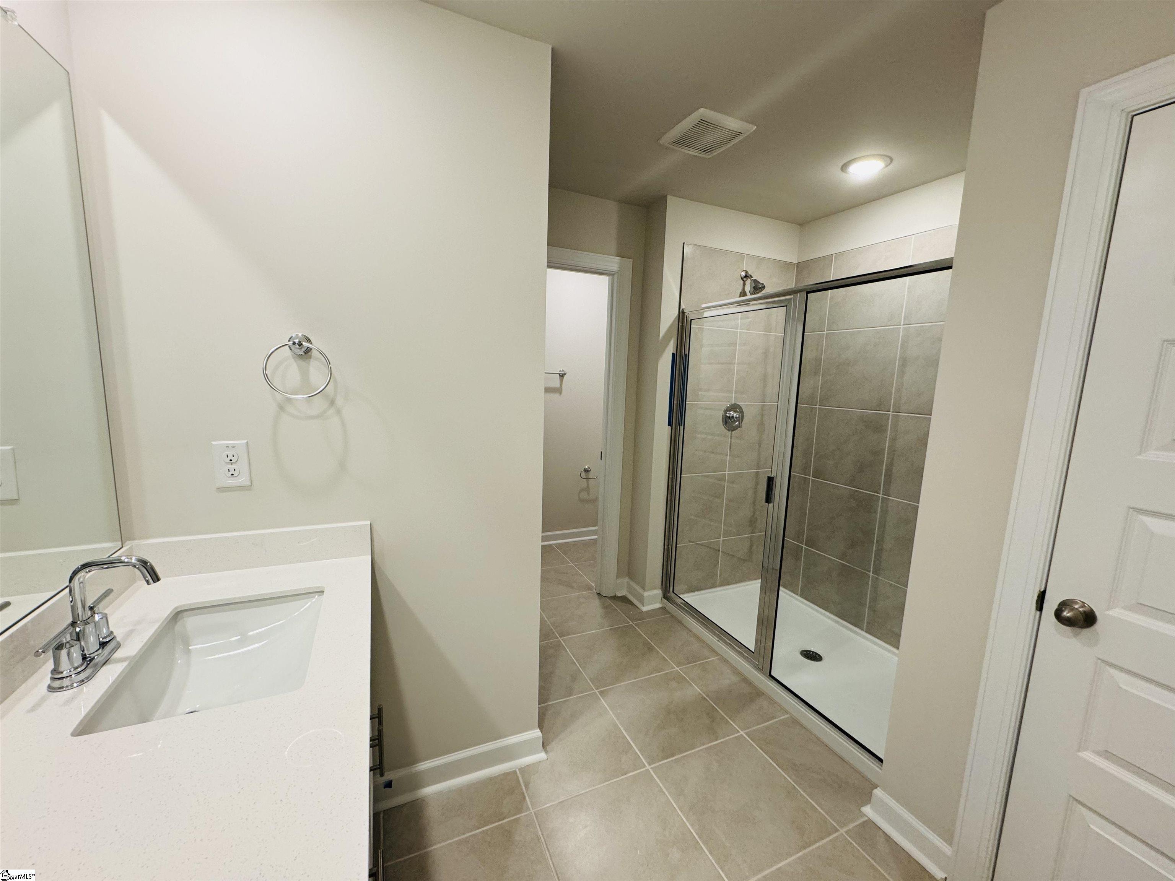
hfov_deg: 102.1
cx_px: 588
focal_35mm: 14
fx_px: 475
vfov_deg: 85.7
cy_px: 440
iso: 200
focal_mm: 2.22
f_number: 2.2
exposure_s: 1/120
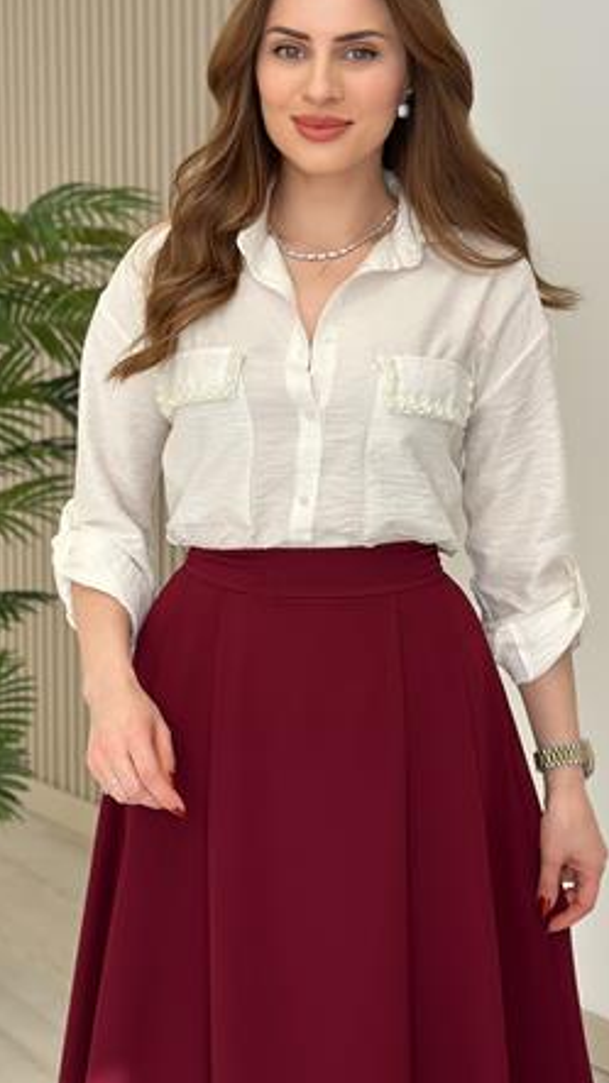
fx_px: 1810
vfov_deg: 33.2
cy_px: 444
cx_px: 325
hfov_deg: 19.1
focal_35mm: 63
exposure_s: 1/489
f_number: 1.78
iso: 80
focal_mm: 6.86
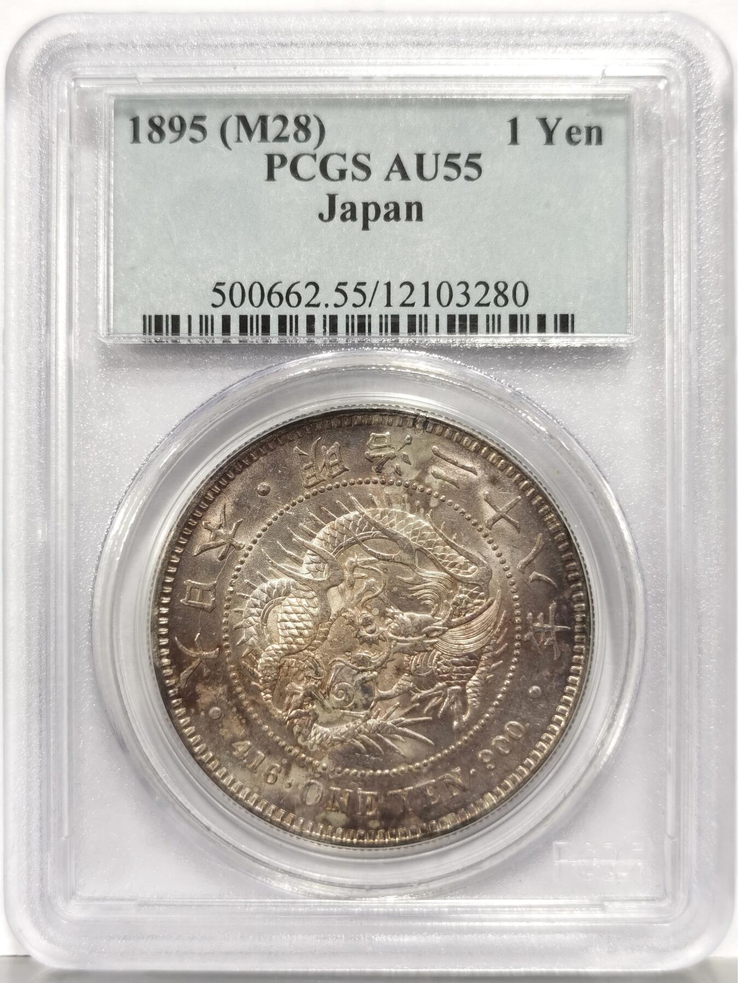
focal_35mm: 54
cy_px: 492
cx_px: 369
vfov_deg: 35.5
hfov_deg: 27.0
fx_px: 1535
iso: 160
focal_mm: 5.56
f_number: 16
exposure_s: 1/100
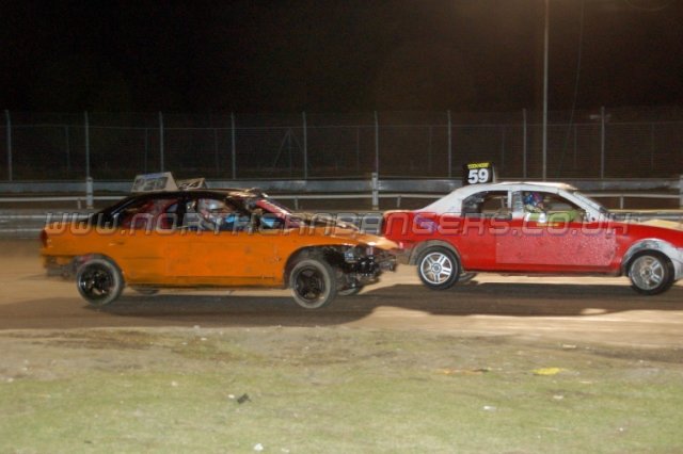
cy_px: 227
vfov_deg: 19.7
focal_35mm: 69
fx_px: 1308
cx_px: 342
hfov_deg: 29.3
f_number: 5
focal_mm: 46
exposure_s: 1/60
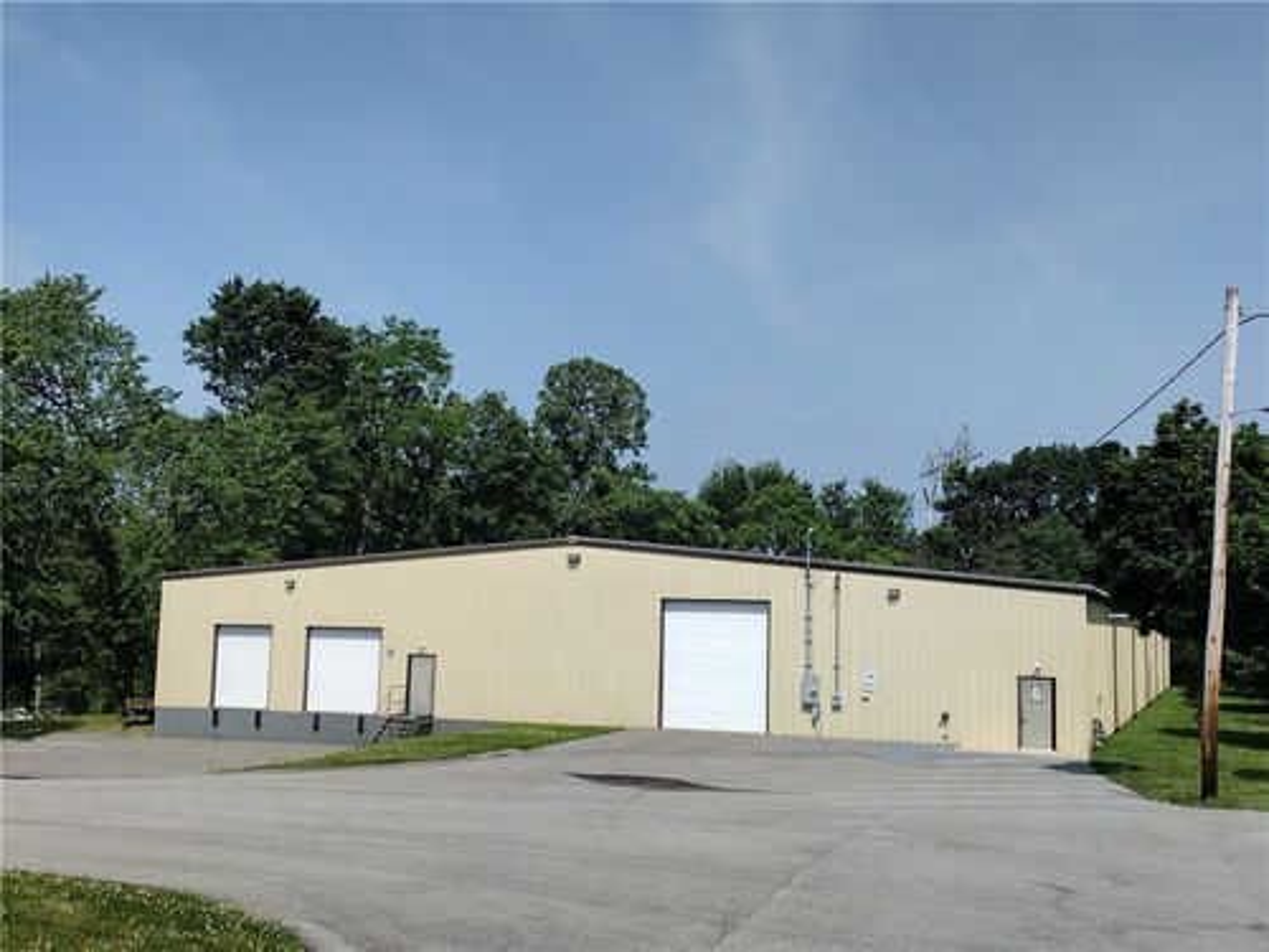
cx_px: 634
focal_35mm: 27
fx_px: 990
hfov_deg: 65.3
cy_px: 476
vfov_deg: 51.4
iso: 100
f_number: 1.7
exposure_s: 1/2644
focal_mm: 4.71
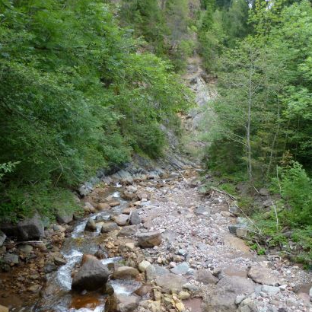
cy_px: 183
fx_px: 326
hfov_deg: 51.1
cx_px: 156
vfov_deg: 50.8
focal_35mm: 32
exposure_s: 1/125
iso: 250
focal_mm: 4.8
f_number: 3.4
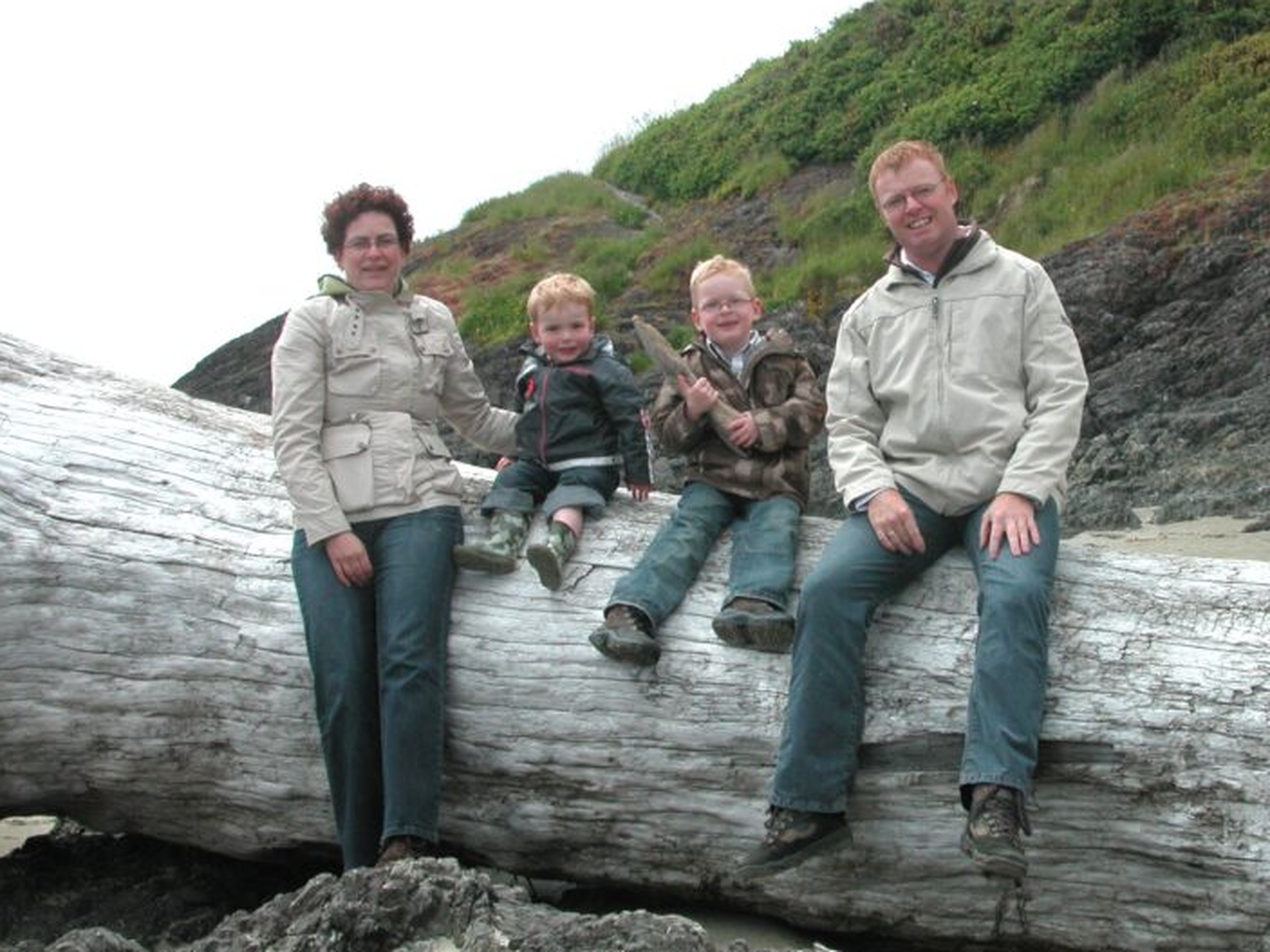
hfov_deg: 37.2
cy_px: 430
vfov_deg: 28.5
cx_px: 808
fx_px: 1871
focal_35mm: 51
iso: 100
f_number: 6.3
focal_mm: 8.9
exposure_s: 1/370
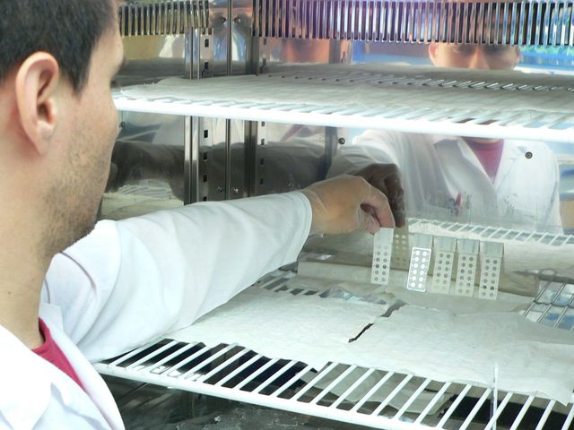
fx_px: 995
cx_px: 287
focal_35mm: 60
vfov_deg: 24.4
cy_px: 215
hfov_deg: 32.2
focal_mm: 9.9
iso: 100
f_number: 2.8
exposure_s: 1/6
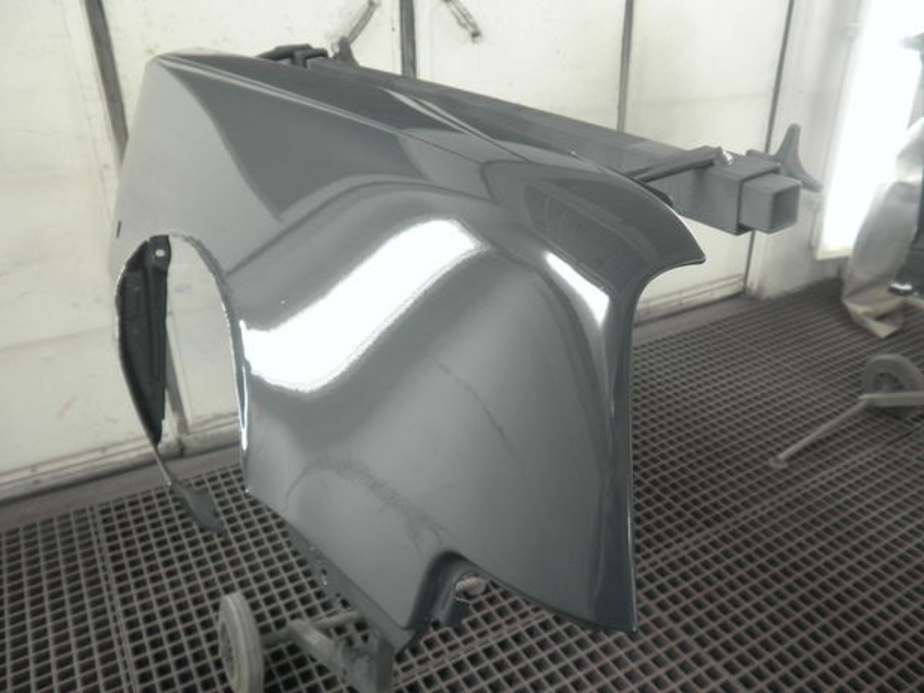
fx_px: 721
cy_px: 357
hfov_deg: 65.3
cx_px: 459
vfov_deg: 51.3
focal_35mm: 27
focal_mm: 4.65
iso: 160
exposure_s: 1/25
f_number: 2.6
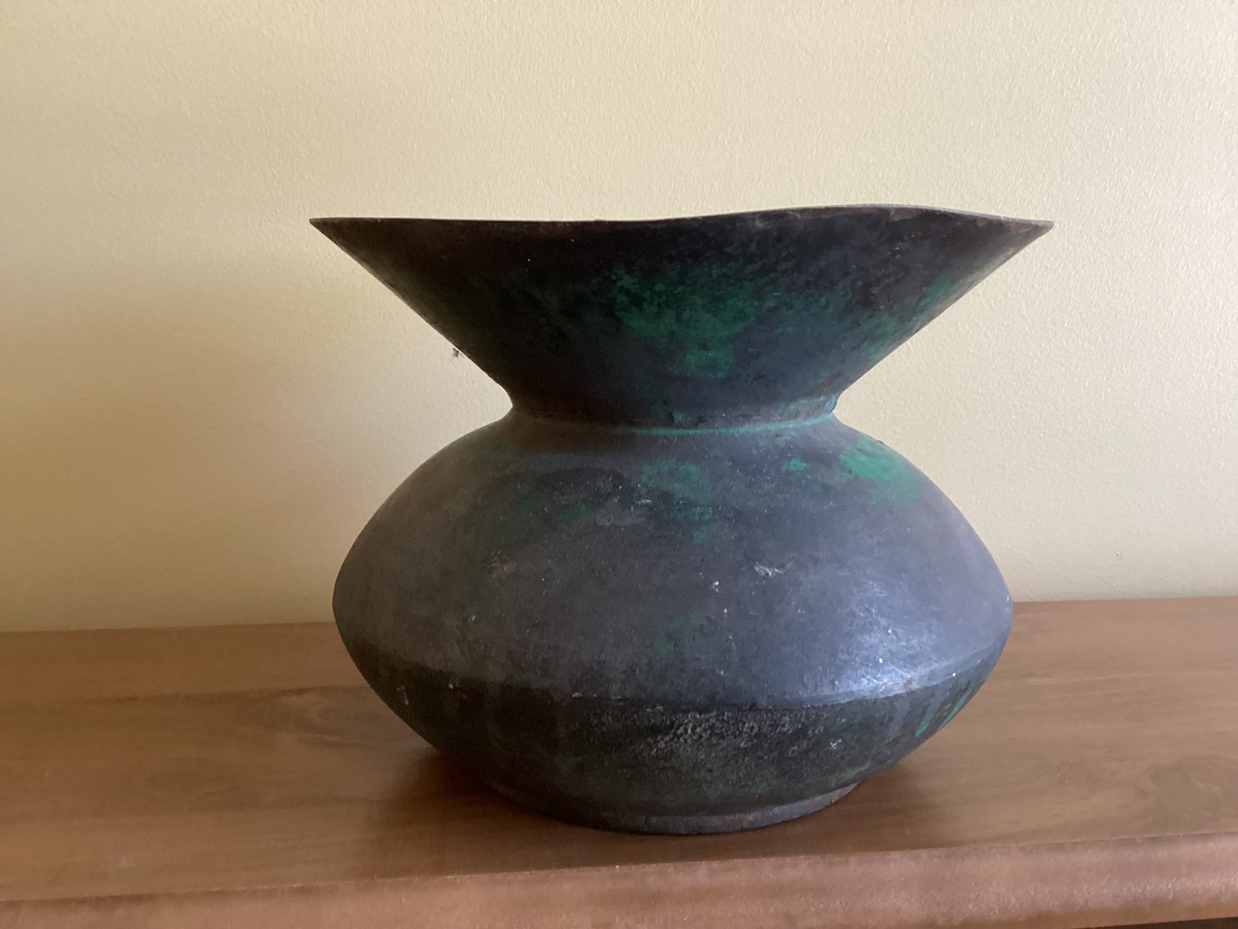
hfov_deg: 58.3
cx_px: 619
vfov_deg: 45.4
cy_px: 464
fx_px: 1109
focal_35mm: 31
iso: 320
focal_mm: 3.3
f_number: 2.4
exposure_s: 1/40
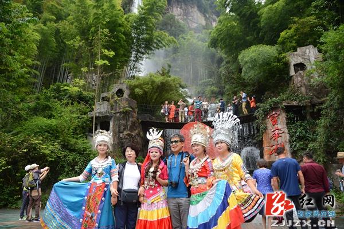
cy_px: 114
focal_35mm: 24
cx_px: 172
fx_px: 229
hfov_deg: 73.8
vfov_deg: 53.1
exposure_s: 1/100
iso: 800
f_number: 5
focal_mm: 24
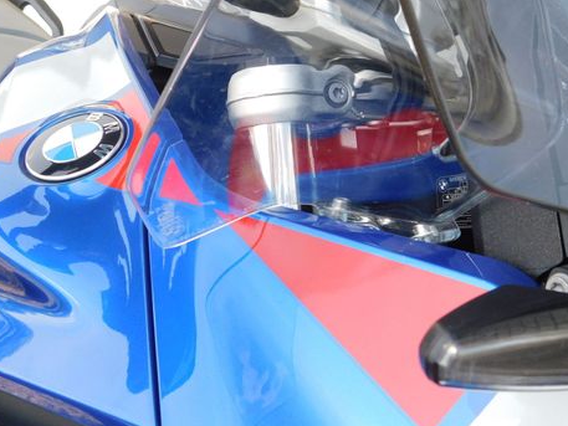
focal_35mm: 42
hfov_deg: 44.3
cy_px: 158
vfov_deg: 34.2
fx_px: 689
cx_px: 362
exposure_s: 1/250
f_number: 3.2
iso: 125
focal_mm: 5.3
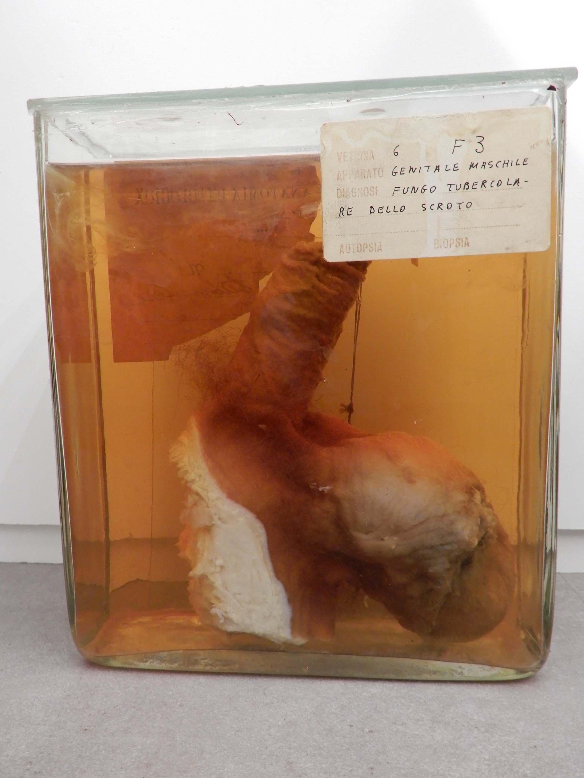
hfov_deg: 49.7
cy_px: 389
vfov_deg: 63.4
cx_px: 292
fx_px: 630
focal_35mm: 28
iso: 360
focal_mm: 5
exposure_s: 1/30
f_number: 3.5
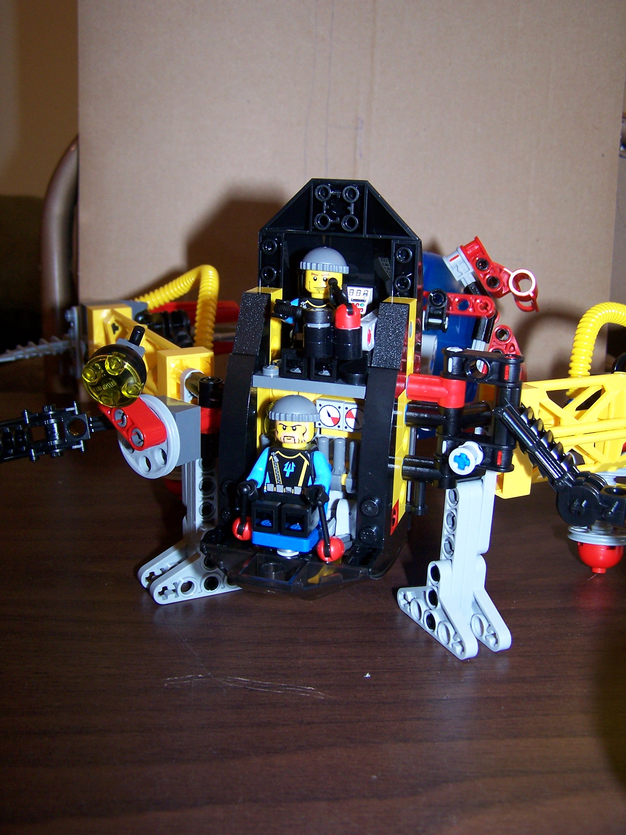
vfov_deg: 49.0
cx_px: 313
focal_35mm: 38
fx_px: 916
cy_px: 418
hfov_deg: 37.7
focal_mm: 6.3
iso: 140
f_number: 2.8
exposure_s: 1/60
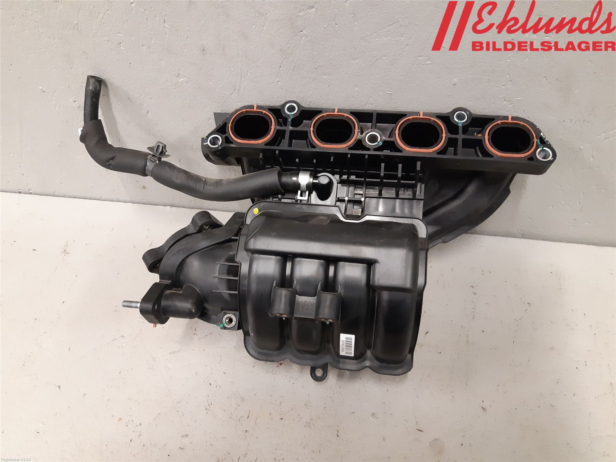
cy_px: 231
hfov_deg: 67.3
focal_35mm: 26
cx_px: 308
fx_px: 463
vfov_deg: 53.1
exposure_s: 1/50
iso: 250
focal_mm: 3.93
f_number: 1.7
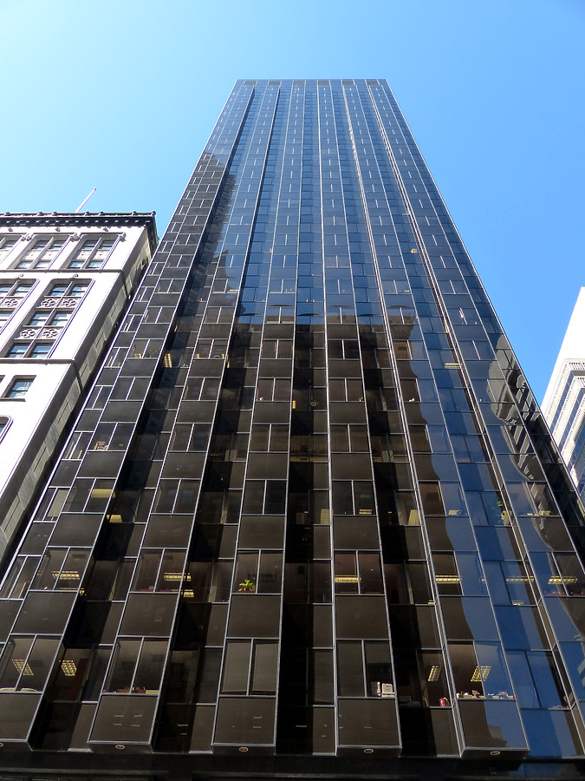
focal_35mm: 25
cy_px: 390
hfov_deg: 54.9
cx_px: 292
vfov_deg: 69.4
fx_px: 563
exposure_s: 1/320
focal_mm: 4.5
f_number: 4
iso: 160
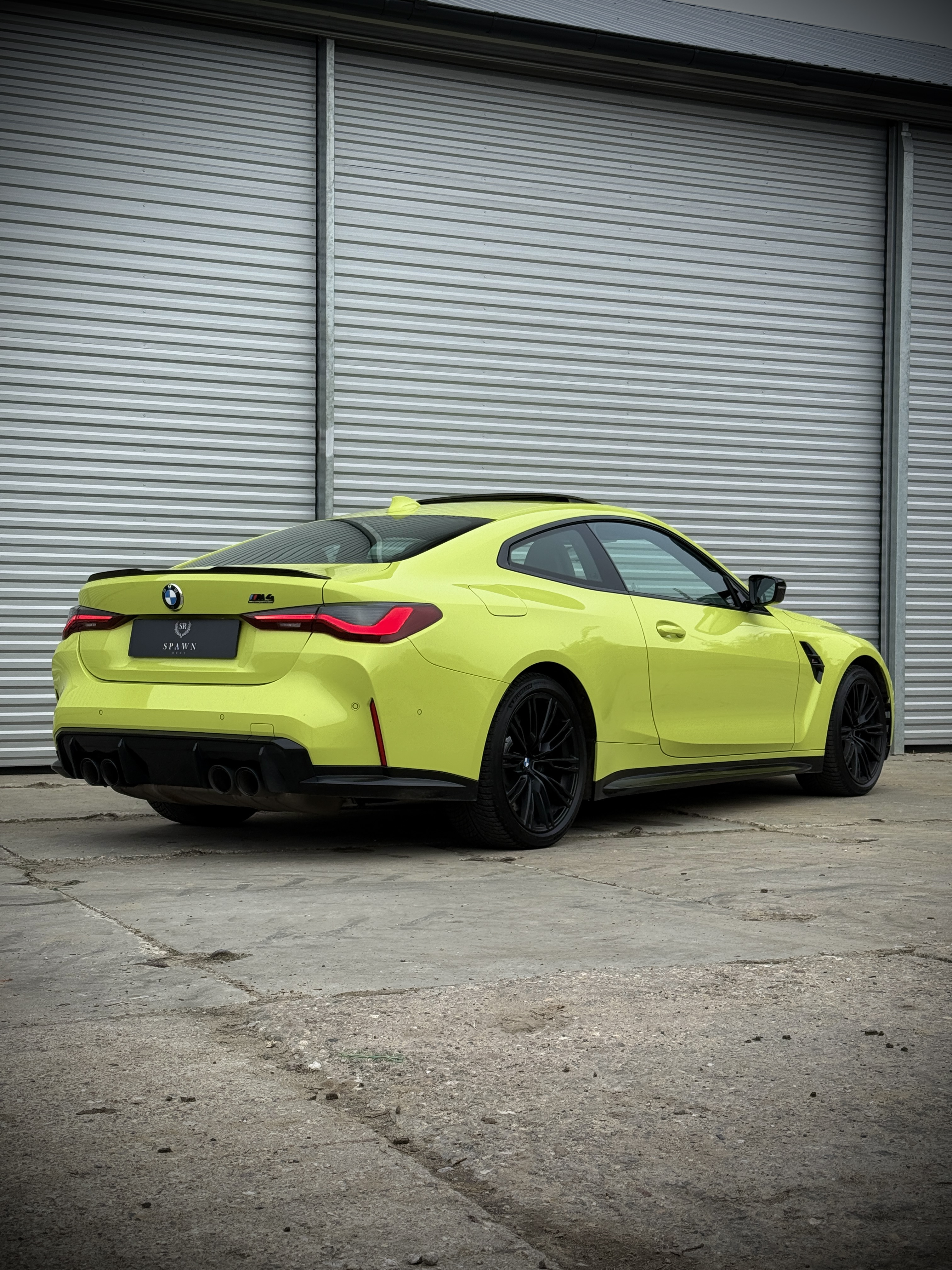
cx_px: 476
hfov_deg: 30.3
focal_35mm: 48
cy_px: 635
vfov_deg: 39.7
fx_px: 1760
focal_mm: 6.76
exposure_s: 1/1795
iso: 64
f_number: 1.78
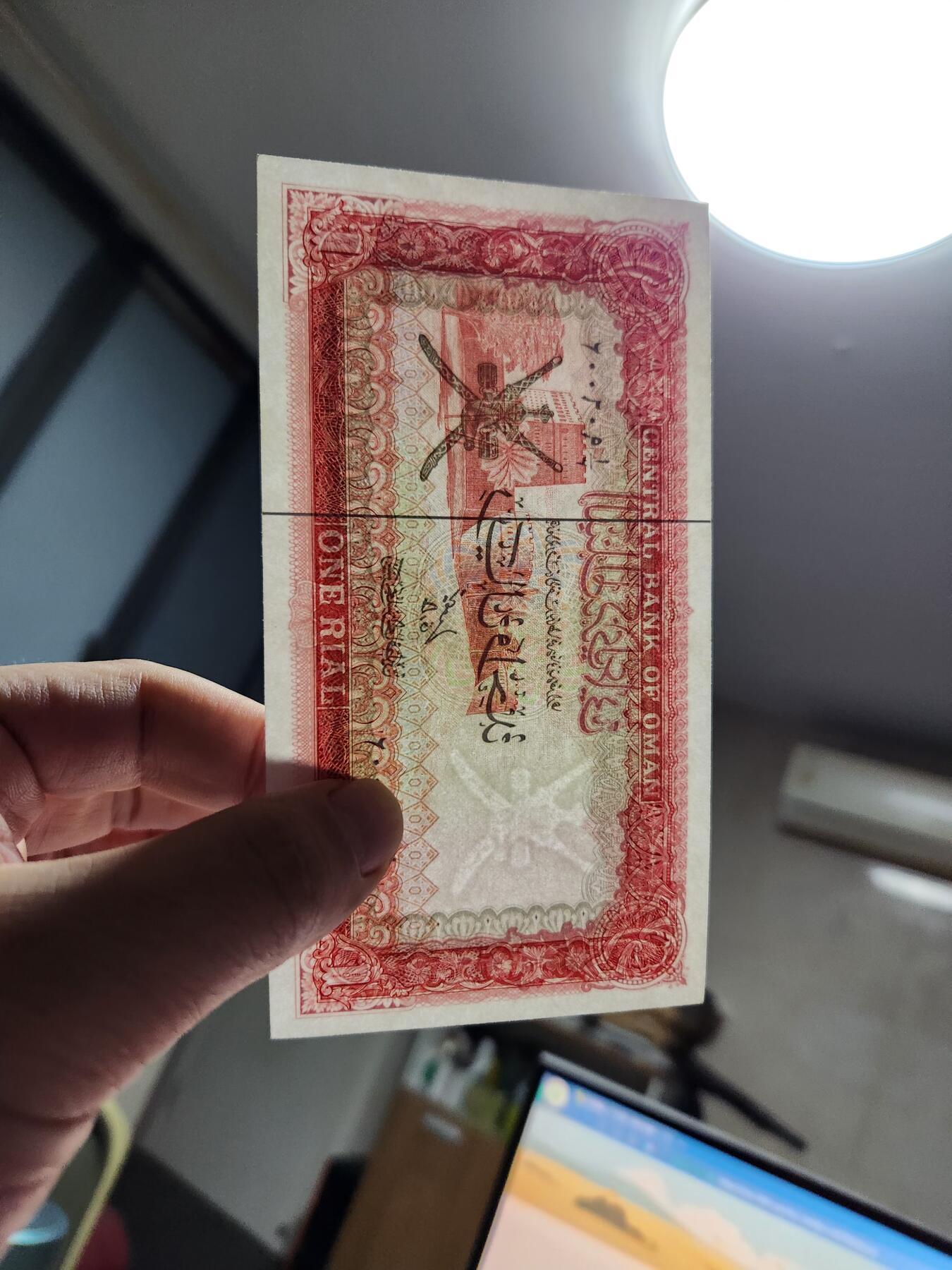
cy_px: 635
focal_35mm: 23
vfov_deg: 73.9
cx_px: 476
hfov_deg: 58.9
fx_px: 843
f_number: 1.8
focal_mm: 5.4
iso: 500
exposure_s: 1/100
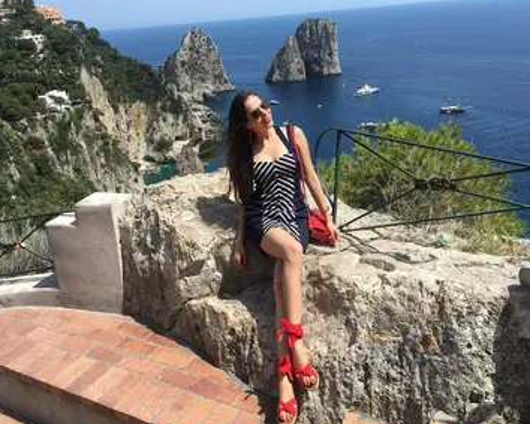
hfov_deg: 55.7
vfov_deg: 45.8
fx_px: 502
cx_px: 259
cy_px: 213
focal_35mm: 32
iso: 25
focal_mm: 4.15
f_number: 2.2
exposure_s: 1/1538
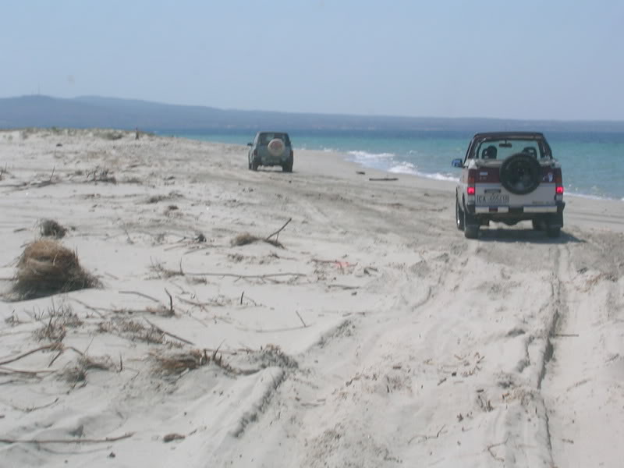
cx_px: 312
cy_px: 234
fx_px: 1893
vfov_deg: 14.1
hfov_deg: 18.7
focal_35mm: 105
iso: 50
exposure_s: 1/215
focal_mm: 16.2
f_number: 8.2
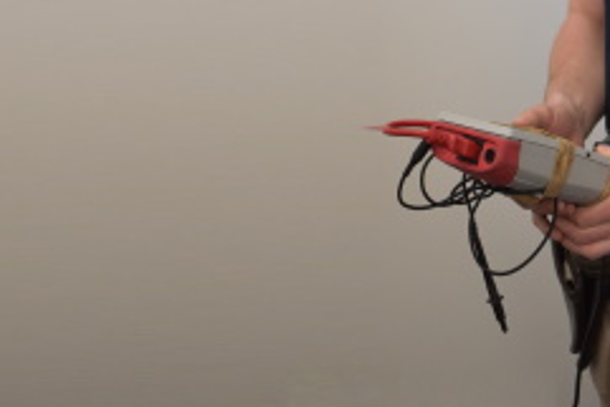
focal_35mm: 108
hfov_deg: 18.3
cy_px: -20
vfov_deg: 12.5
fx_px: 1835
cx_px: 650
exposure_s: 1/125
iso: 1100
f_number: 4.2
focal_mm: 29
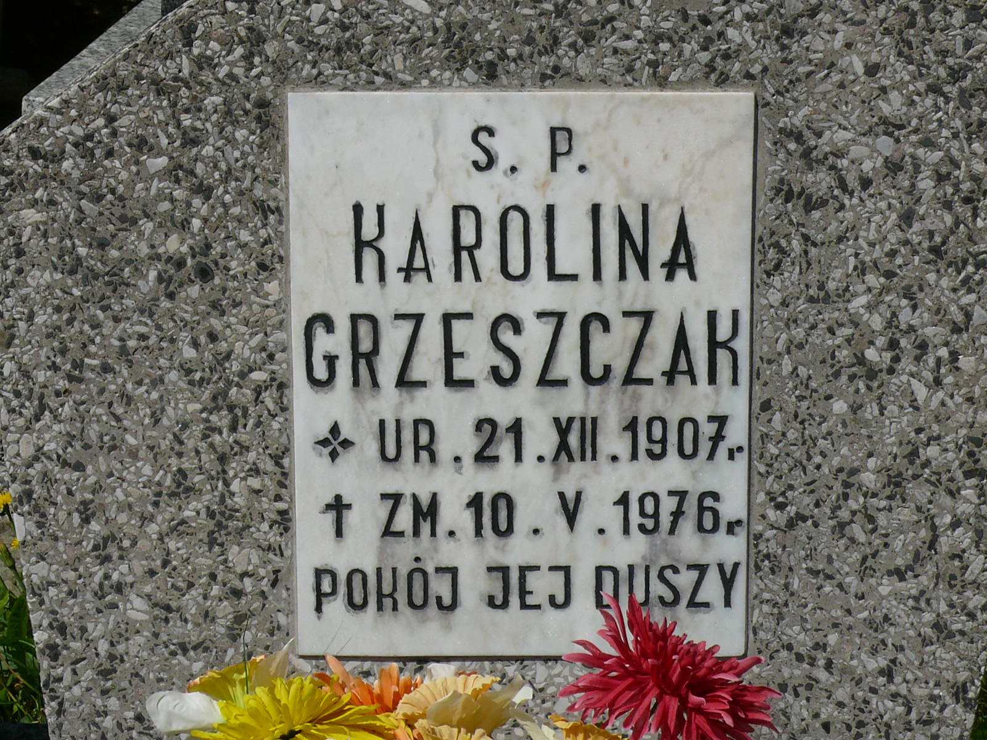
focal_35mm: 110
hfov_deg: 17.9
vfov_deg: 13.5
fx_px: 3136
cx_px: 494
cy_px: 370
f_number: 8
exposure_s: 1/640
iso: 100
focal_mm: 14
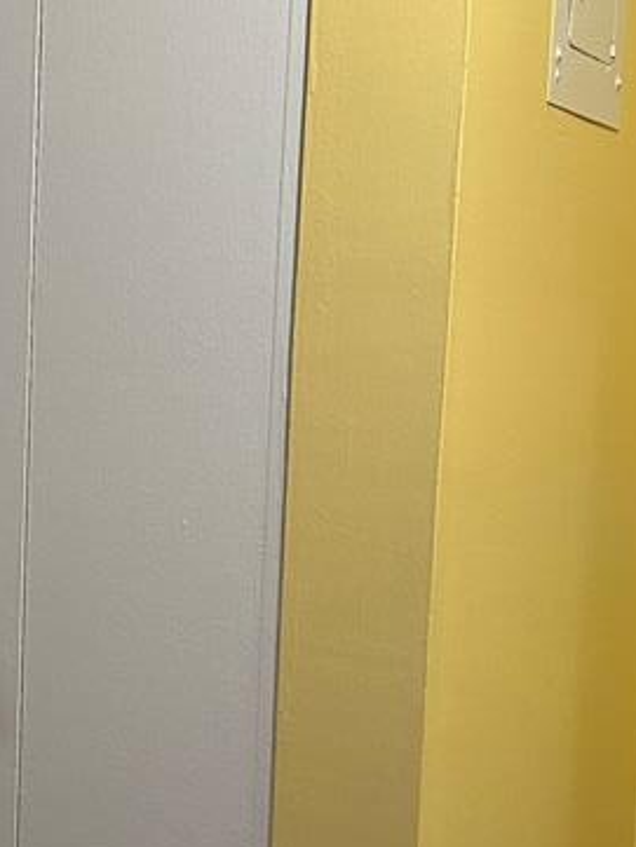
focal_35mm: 68
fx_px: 1665
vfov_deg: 28.4
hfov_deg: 21.0
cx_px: 14
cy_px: 561
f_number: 1.78
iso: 250
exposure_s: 1/60
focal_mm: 6.86
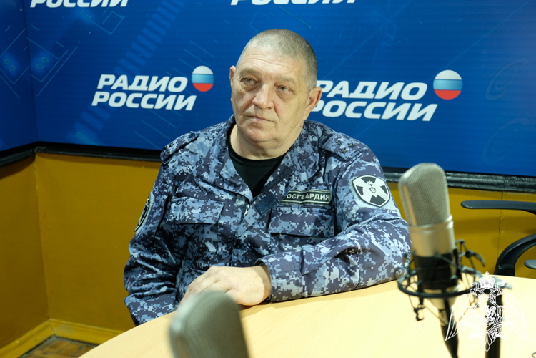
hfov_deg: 43.6
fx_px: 670
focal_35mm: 45
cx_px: 268
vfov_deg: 29.9
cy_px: 179
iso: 800
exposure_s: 1/15
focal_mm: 30.2
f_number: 3.6
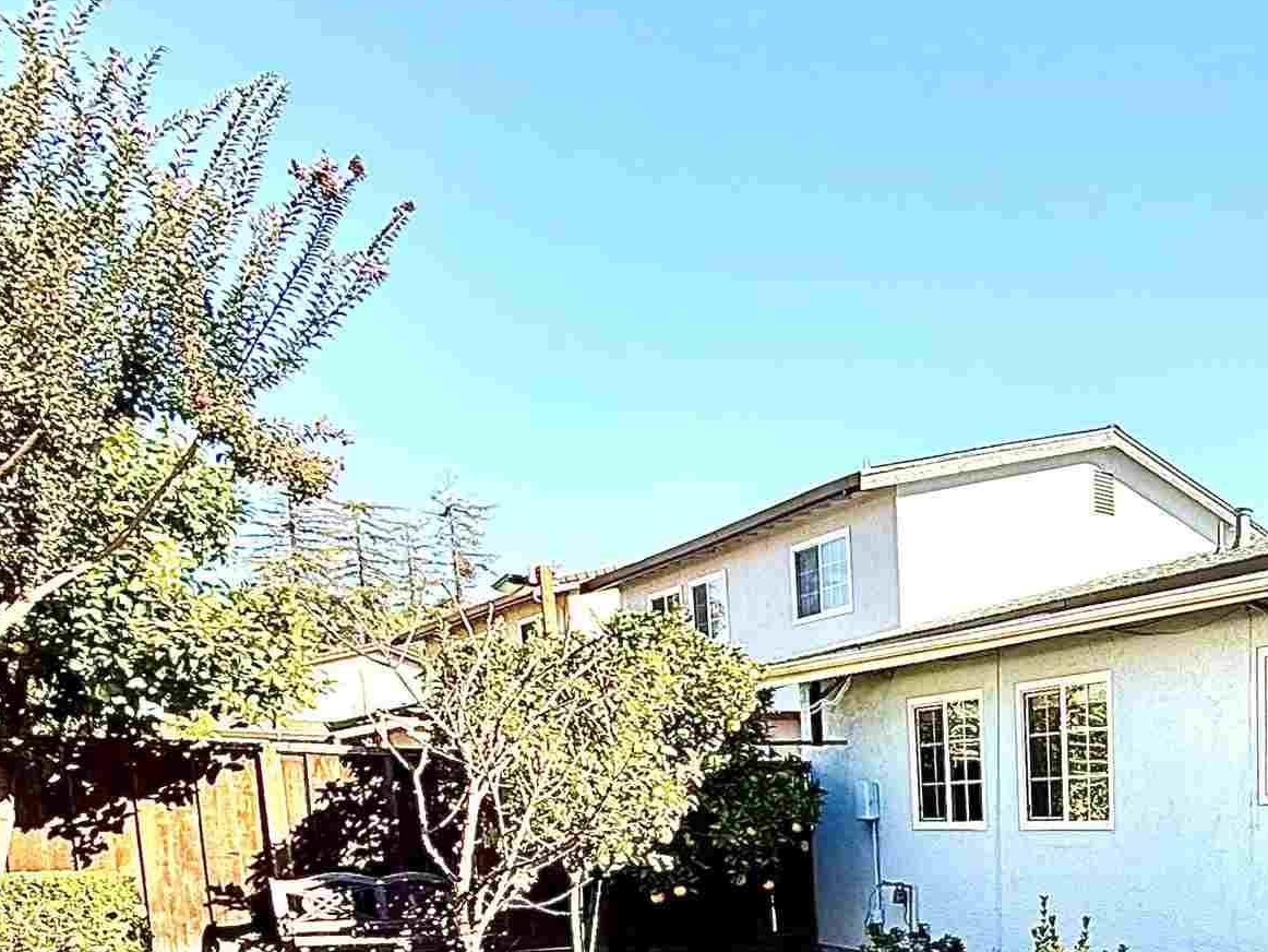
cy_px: 1023
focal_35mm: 37
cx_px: 1368
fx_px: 1356
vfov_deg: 34.0
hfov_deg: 41.0
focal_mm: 2.22
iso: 64
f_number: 2.2
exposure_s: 1/461
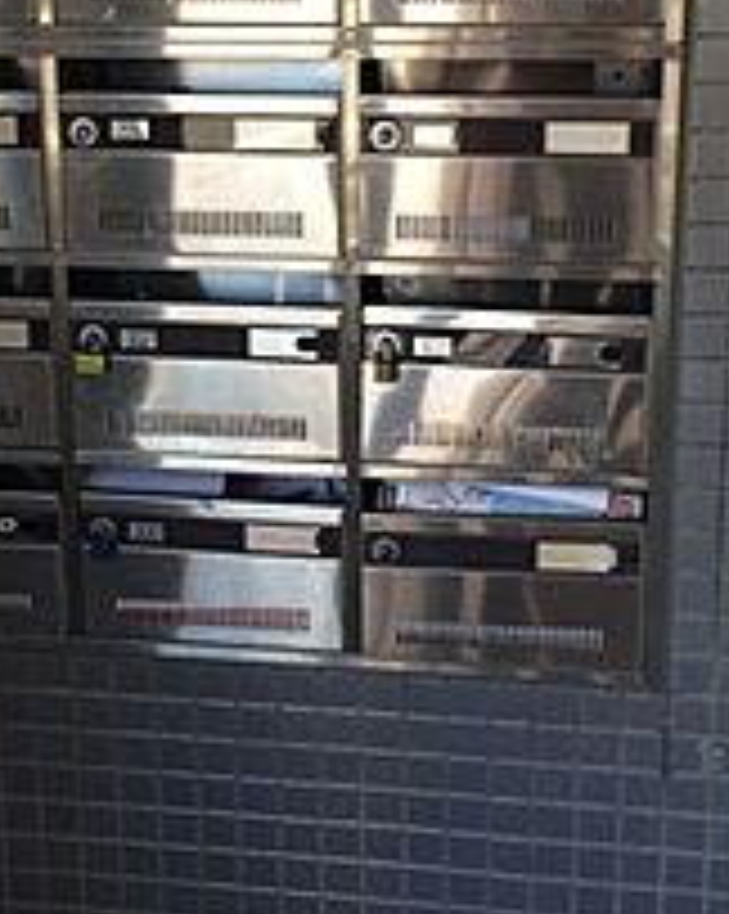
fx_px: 1810
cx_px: 216
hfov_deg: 22.6
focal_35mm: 67
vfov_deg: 28.0
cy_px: 266
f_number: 2.2
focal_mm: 4.15
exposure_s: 1/60
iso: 50
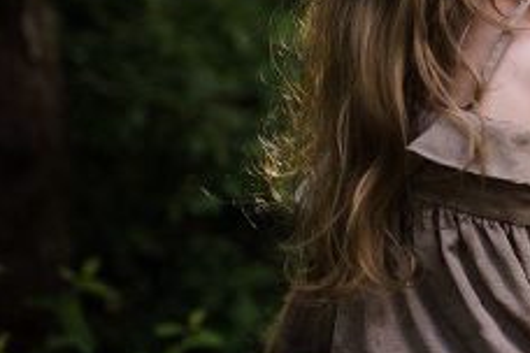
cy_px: 156
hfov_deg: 15.6
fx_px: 1737
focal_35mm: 118
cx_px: 851
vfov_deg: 11.6
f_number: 2.2
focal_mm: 35
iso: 800
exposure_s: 1/1000
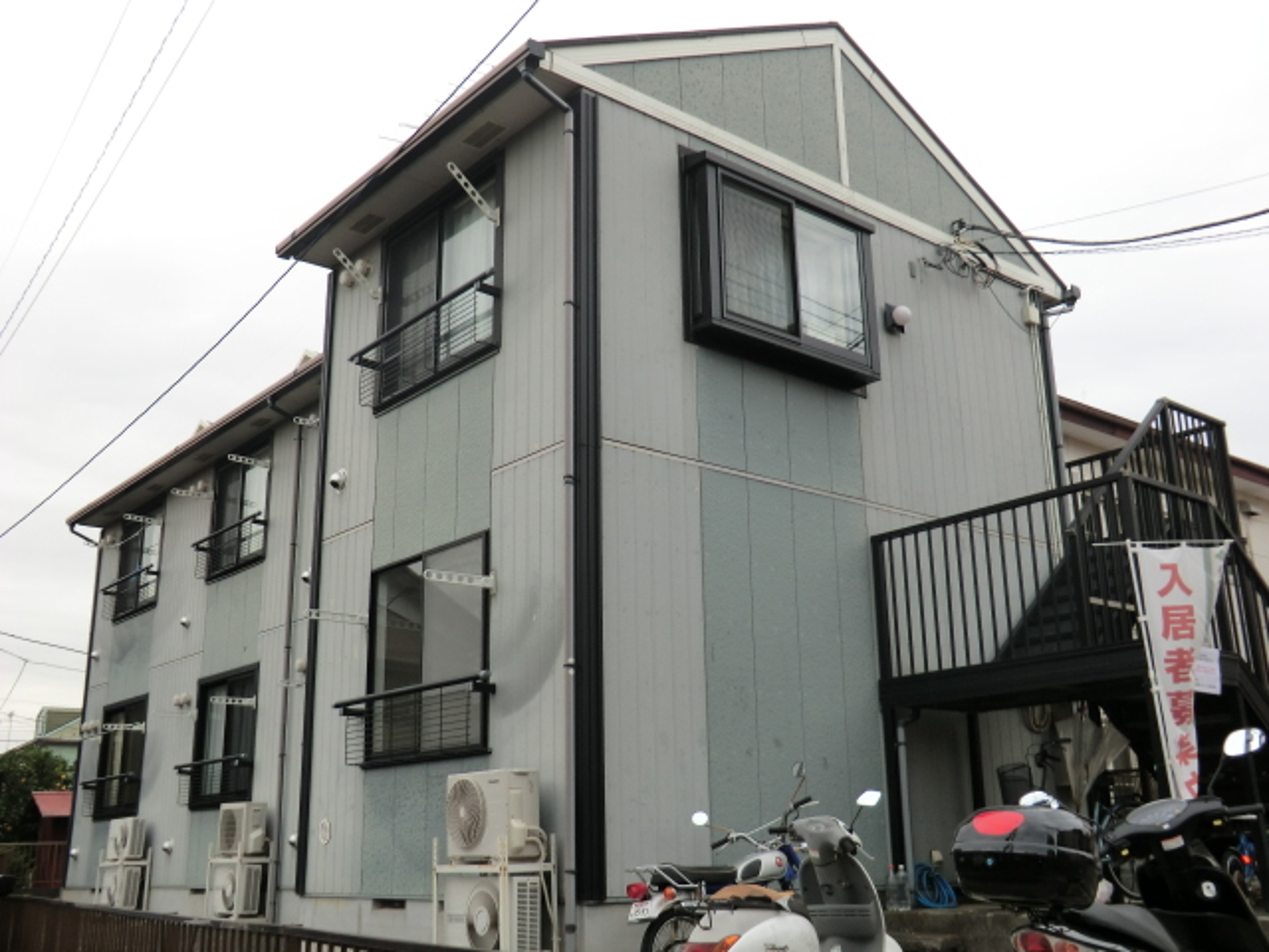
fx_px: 1246
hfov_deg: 54.0
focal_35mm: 34
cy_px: 476
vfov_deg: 41.8
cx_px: 634
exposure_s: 1/80
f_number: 3.6
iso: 80
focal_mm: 6.1
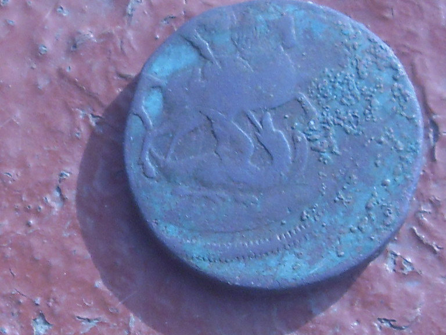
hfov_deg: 52.6
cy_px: 168
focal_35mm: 35
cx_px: 223
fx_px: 451
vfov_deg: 40.7
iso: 80
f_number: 7
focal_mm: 6.3
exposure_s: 1/60
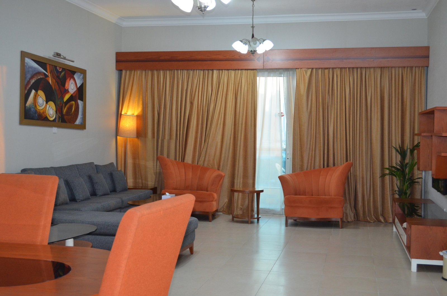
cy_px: 148
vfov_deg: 29.7
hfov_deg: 43.7
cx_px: 224
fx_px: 558
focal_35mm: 45
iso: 1250
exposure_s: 1/60
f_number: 4.5
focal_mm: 30
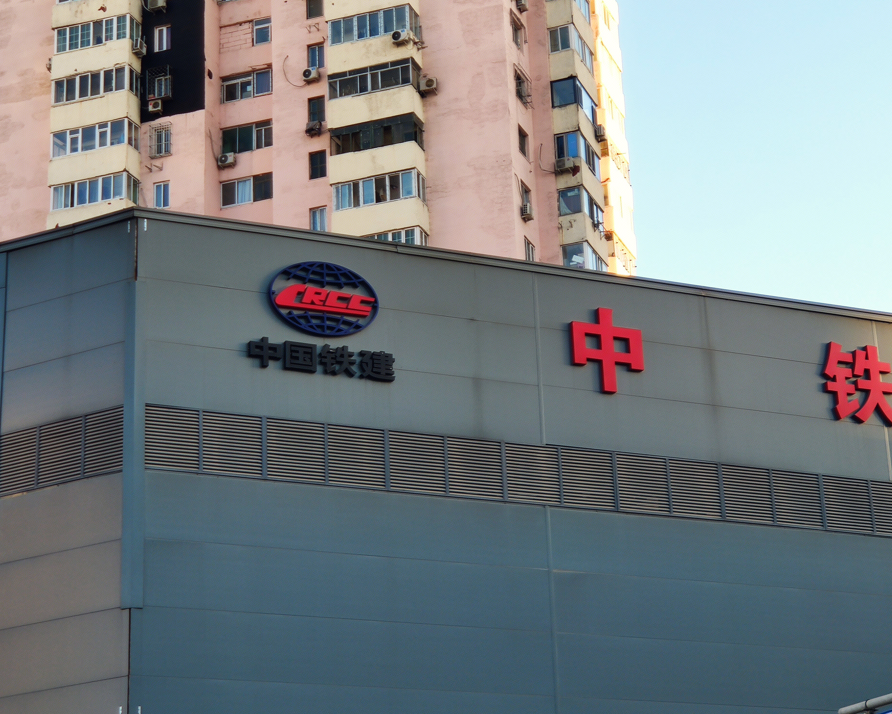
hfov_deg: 24.1
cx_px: 476
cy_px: 359
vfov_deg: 19.4
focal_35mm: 79
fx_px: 2085
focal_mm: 6.22
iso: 100
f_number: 2.2
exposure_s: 1/154
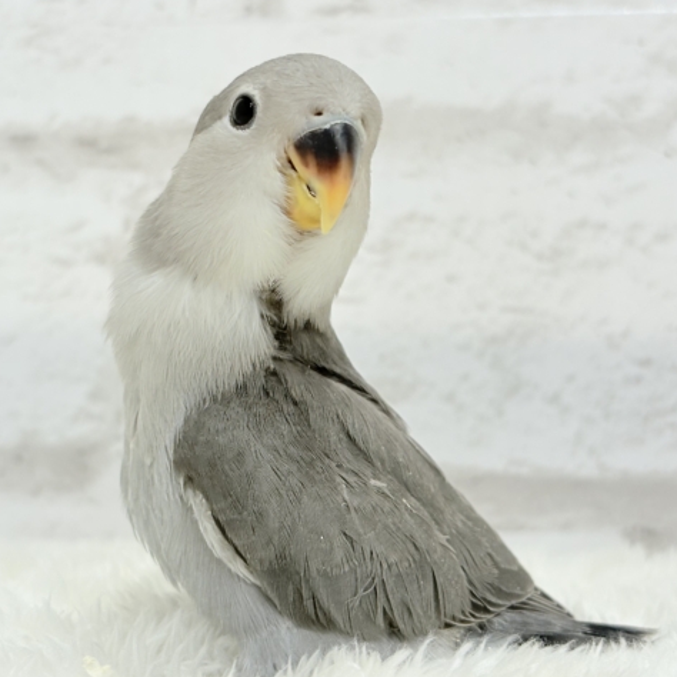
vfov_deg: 27.7
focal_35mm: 62
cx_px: 304
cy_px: 338
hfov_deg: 27.7
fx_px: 1372
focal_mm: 5.96
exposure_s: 1/100
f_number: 1.6
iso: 100
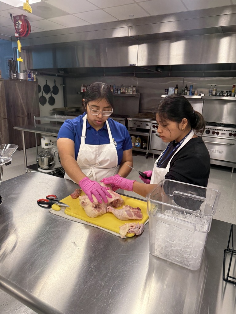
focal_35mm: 24
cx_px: 118
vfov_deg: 71.6
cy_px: 157
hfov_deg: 56.8
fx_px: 218
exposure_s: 1/125
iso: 160
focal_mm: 6.76
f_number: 1.78
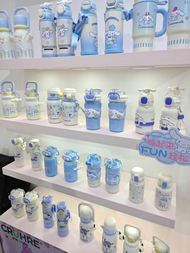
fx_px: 168
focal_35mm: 23
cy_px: 126
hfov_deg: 58.9
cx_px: 95
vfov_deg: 73.9
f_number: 1.6
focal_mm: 6.06
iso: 50
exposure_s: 1/158
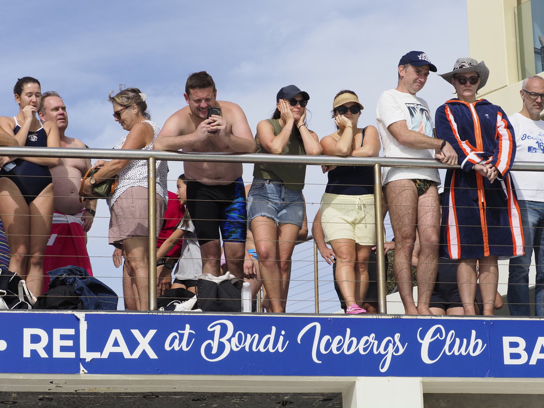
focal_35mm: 134
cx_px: 272
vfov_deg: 11.1
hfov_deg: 14.7
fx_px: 2106
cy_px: 204
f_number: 10
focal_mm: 67
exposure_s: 1/400
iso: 200
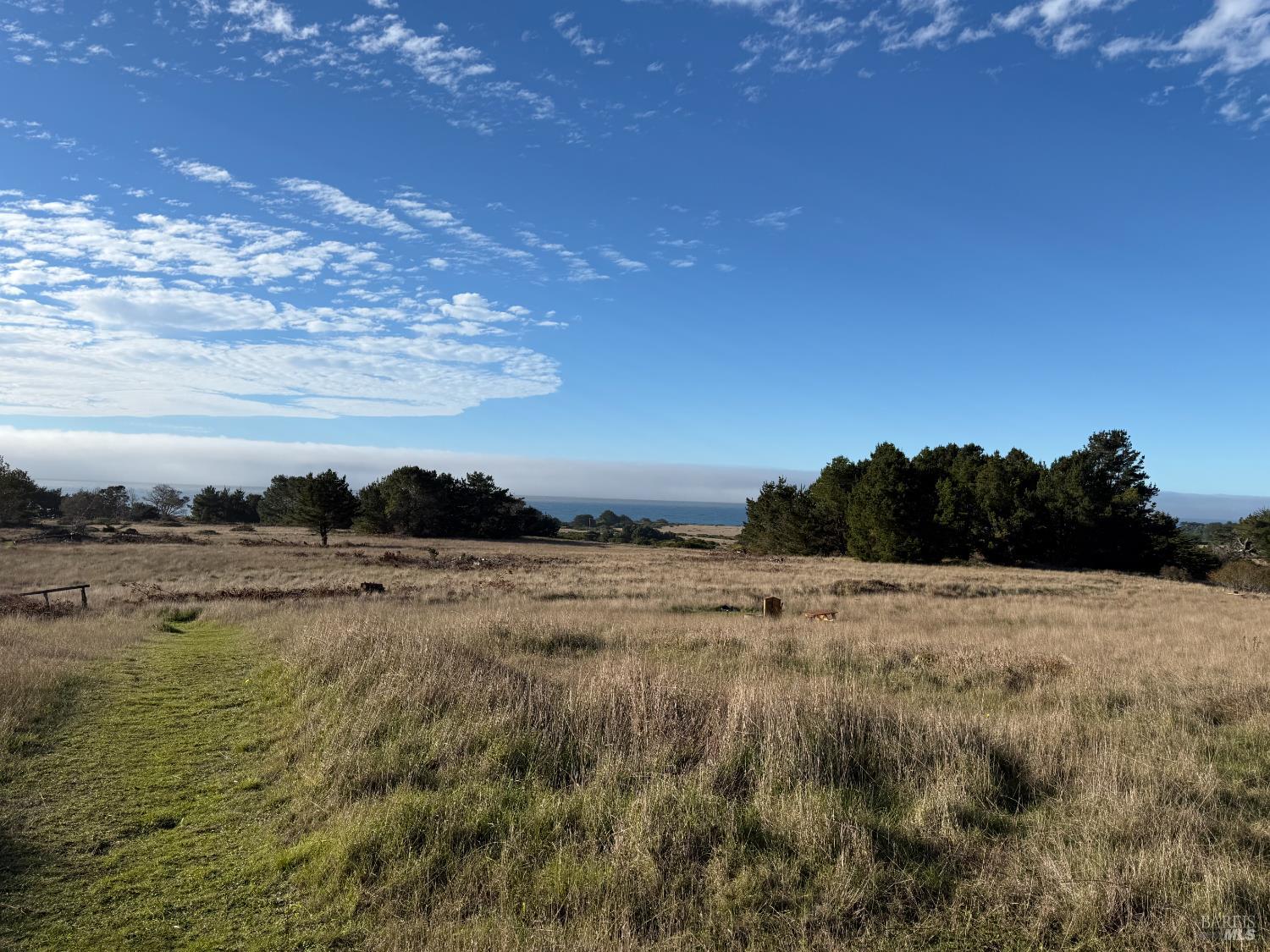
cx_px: 635
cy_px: 476
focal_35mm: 24
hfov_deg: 71.6
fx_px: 881
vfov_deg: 56.8
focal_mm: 6.76
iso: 80
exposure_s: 1/6173
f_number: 1.78
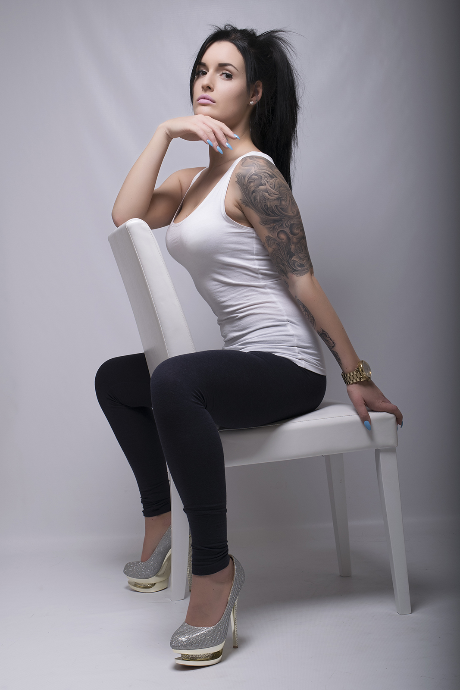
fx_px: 1092
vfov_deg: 35.1
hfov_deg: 23.8
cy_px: 345
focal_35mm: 57
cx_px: 230
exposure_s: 1/200
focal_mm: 38
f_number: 10
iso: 100
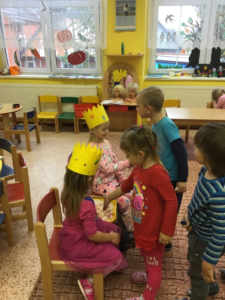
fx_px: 269
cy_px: 150
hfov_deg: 45.4
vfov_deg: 58.4
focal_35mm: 31
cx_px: 112
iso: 100
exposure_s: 1/33
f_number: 2.4
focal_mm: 3.3
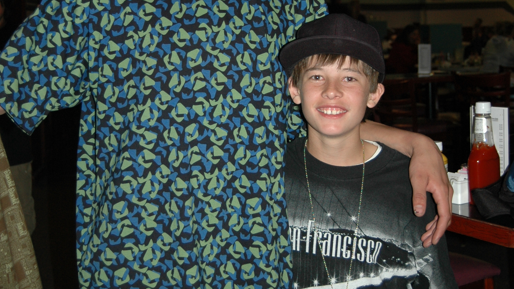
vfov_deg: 16.3
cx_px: 255
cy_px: 78
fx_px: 1006
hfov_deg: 28.7
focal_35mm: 74
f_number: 4.5
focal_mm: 31
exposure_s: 1/60
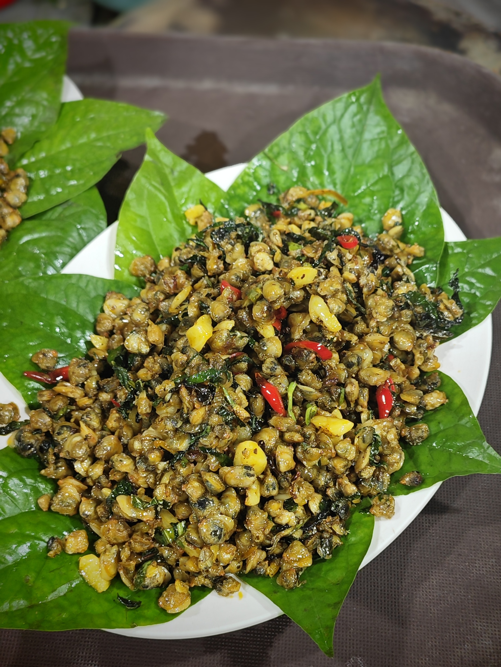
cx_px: 250
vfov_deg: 38.2
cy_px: 334
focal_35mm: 50
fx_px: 965
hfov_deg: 29.1
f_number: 0.95
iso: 250
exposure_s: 1/33.3
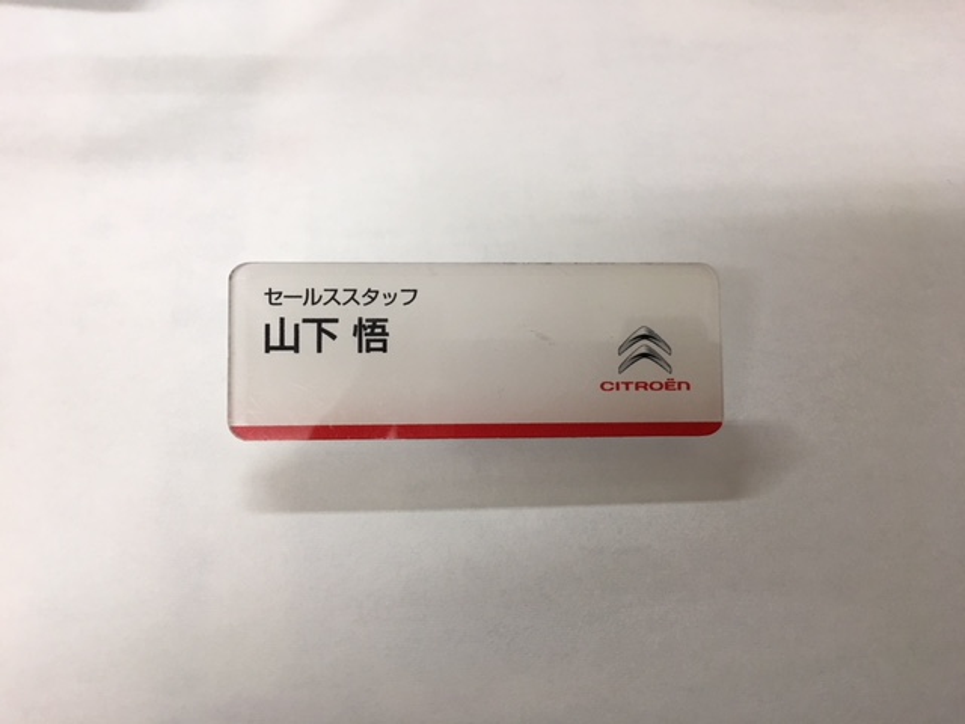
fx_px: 808
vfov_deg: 48.2
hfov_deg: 61.7
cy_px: 362
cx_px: 482
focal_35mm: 29
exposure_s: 1/33
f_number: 2.2
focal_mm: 4.15
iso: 50
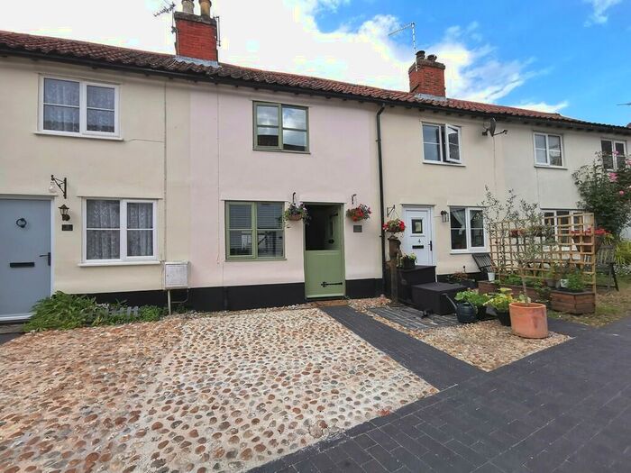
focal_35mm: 17
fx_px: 310
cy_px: 236
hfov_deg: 91.0
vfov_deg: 74.7
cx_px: 316
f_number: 2.2
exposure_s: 1/495
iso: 50
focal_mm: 2.26
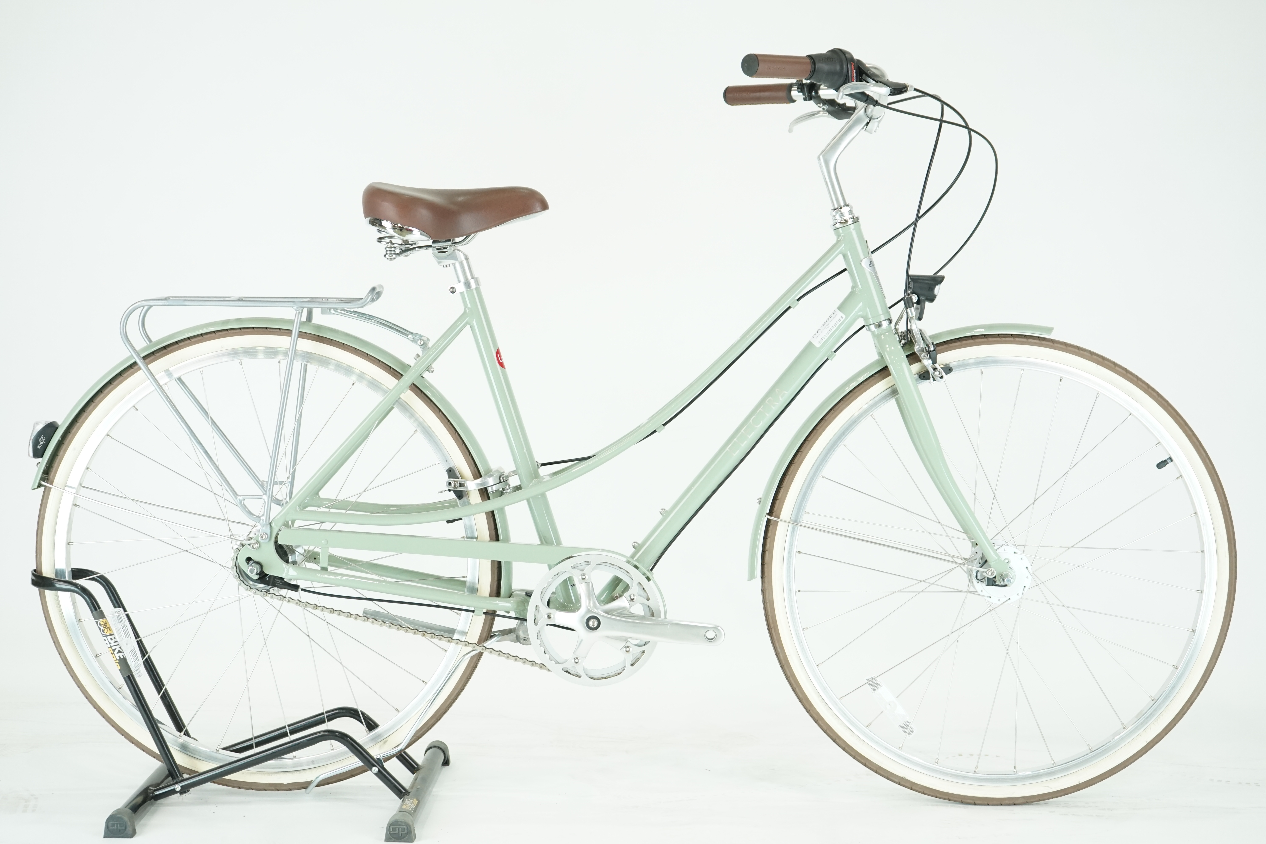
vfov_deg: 23.4
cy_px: 422
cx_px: 633
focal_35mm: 58
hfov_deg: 34.5
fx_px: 2040
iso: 1600
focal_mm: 58
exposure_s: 1/200
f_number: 5
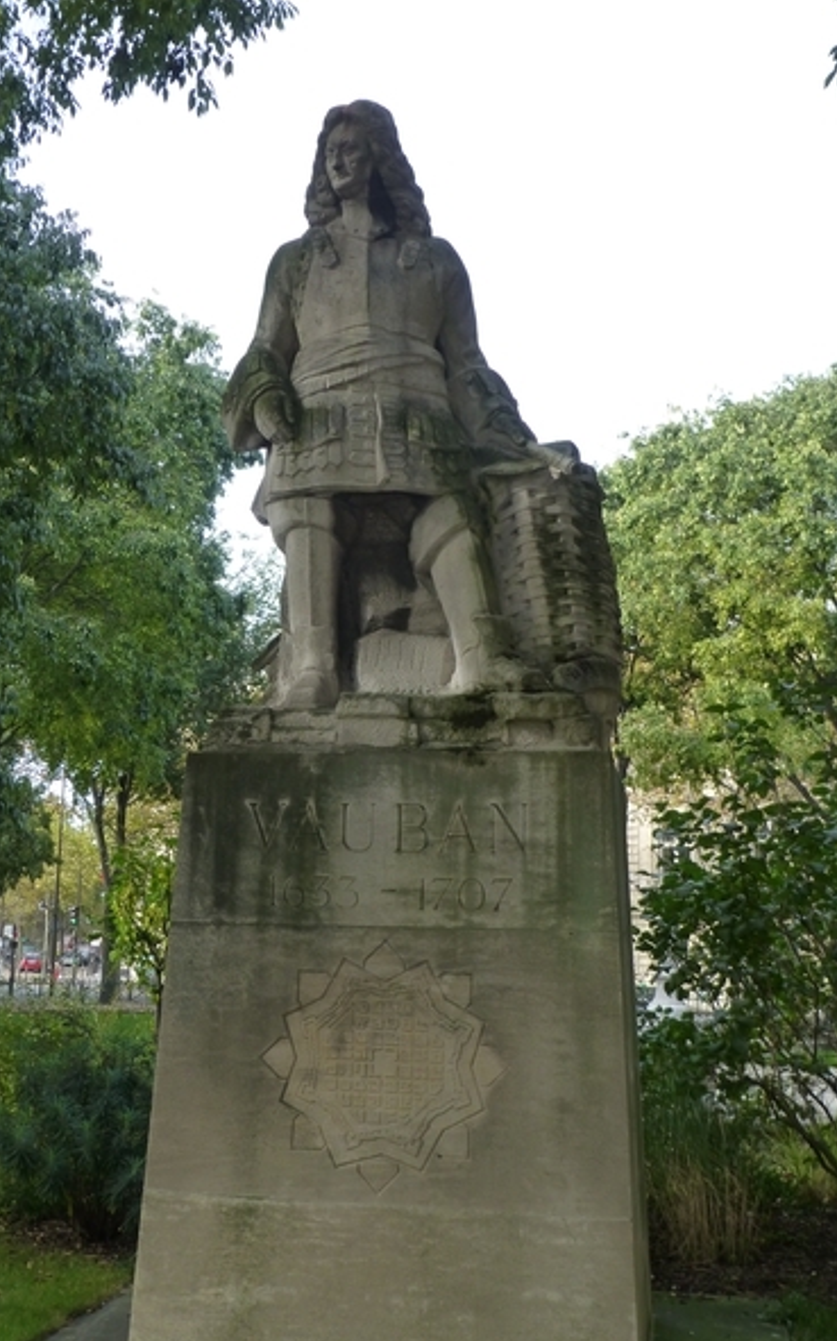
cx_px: 347
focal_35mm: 42
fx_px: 1534
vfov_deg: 47.2
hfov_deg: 30.5
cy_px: 678
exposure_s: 1/160
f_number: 3.9
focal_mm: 6.9
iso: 160
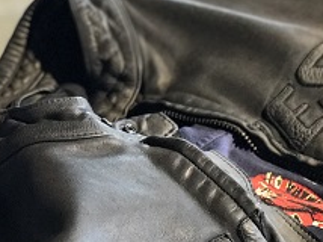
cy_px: 216
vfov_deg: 10.5
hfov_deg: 14.0
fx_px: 1305
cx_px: 286
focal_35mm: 140
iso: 320
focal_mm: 6.6
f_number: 2.8
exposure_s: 1/60
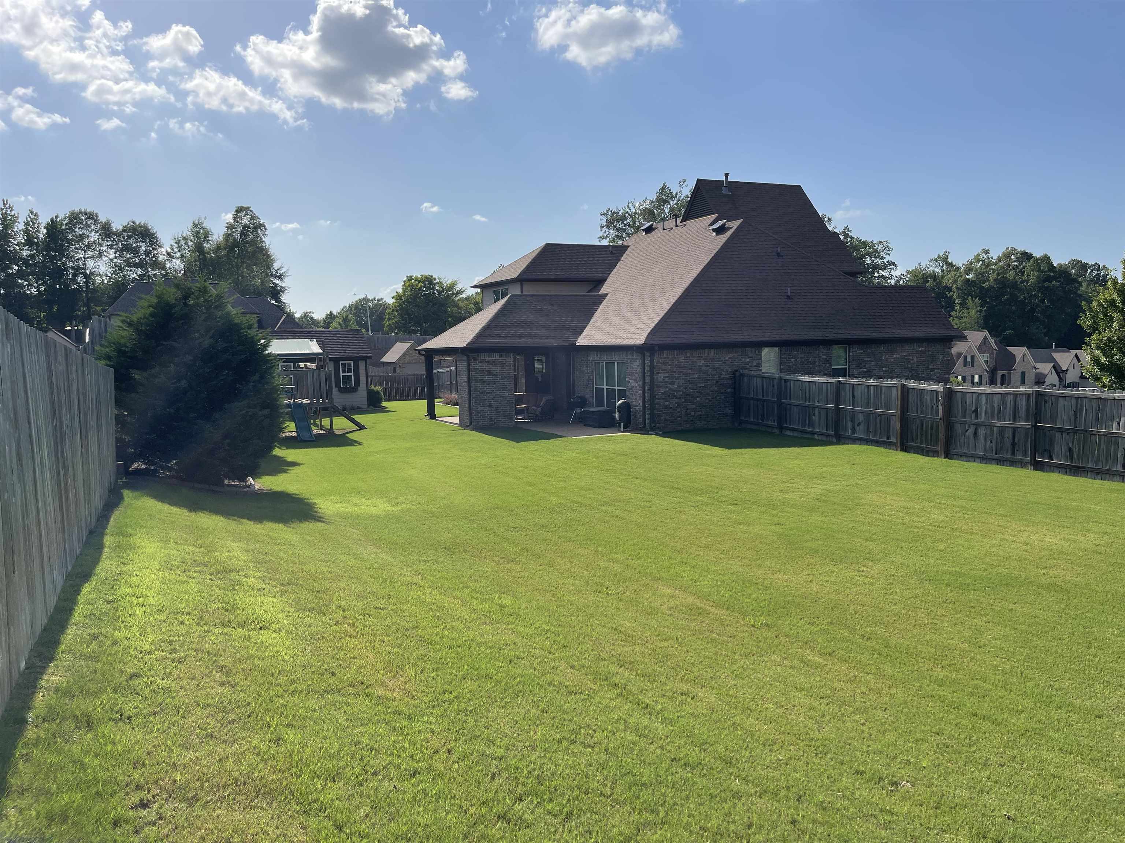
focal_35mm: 25
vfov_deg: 54.9
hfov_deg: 69.4
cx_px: 562
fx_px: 812
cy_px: 422
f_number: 1.6
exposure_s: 1/4902
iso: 32
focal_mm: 5.1
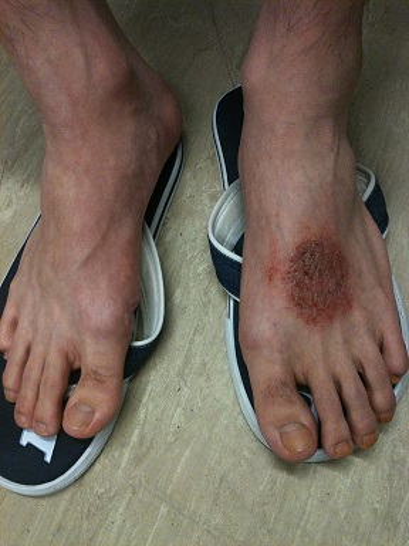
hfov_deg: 40.7
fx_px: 551
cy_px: 273
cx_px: 204
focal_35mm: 35
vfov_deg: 52.6
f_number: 2.8
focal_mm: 3.85
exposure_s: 1/17
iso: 125
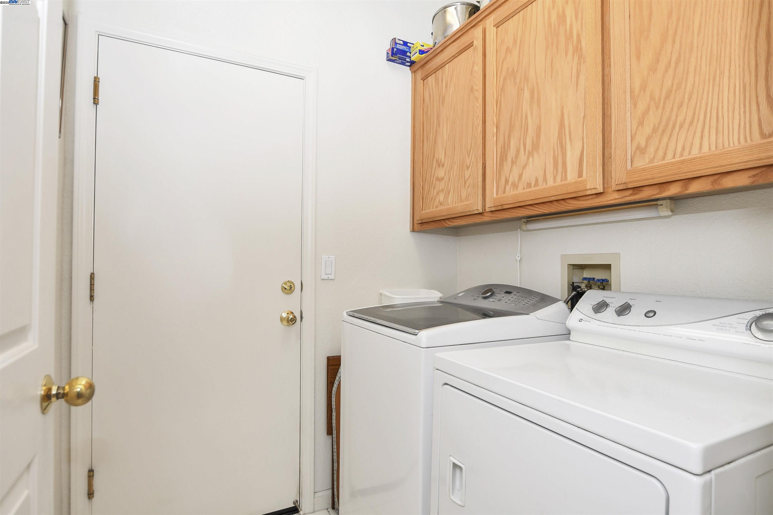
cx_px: 386
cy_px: 258
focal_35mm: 15
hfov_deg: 100.4
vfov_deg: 77.3
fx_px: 322
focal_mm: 10
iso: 500
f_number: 4.5
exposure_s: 1/60
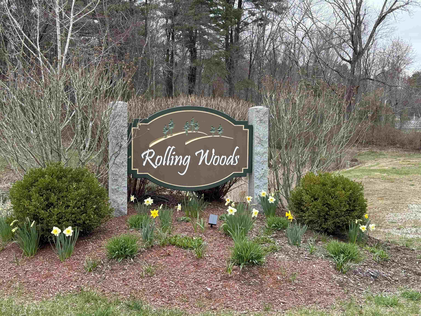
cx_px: 210
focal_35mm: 48
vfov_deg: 30.3
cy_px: 158
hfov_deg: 39.7
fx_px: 584
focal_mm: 6.76
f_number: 1.78
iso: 80
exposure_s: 1/794
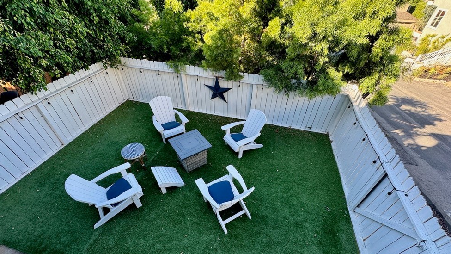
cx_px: 226
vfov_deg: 66.8
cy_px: 143
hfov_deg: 99.4
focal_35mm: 16
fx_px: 191
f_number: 2.2
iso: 40
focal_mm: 2.22
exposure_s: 1/142
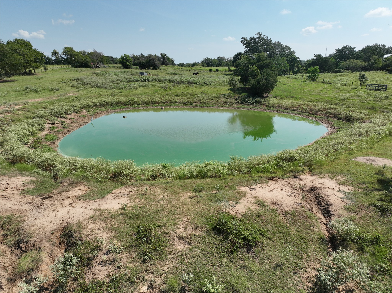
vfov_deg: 56.8
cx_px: 196
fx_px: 272
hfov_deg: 71.6
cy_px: 146
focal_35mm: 24
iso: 130
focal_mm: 12.29
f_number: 2.8
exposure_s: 1/2500
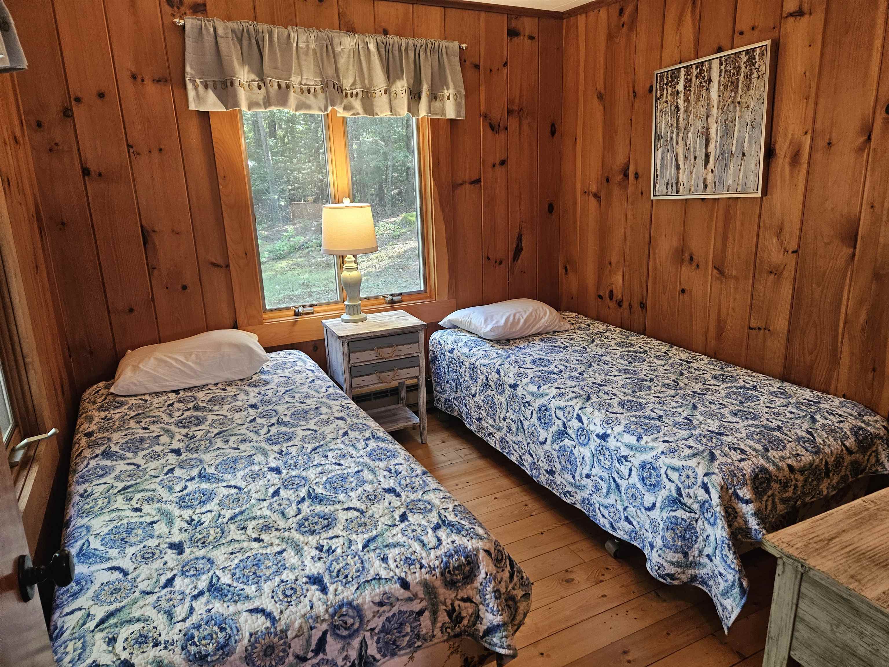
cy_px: 334
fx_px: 591
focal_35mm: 23
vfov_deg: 58.9
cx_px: 444
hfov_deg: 73.9
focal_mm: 5.4
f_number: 1.8
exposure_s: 1/120
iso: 400
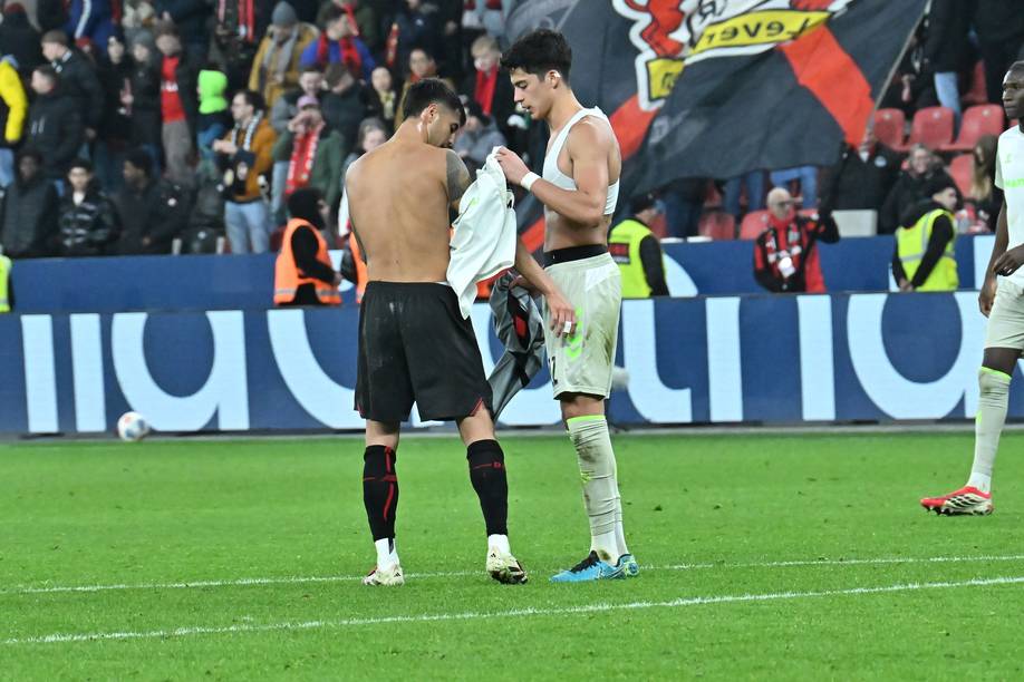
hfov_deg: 5.5
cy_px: 341
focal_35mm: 375
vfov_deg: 3.7
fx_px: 10666
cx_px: 512
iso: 10000
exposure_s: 1/1600
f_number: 8
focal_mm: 250
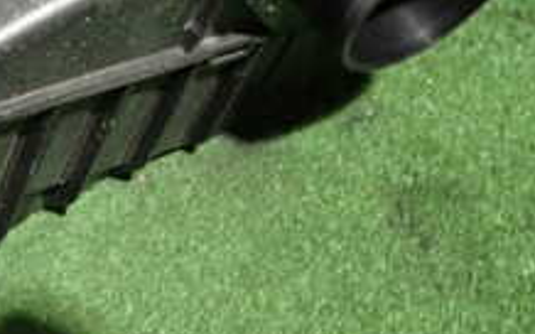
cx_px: -2
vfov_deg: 16.5
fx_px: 1064
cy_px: -138
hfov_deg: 26.7
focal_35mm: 73
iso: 800
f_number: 2
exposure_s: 1/25
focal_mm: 4.5
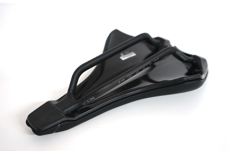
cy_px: 76
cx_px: 114
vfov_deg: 29.2
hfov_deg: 42.8
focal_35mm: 46
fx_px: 290
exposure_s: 1/60
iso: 1000
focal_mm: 46
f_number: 4.5
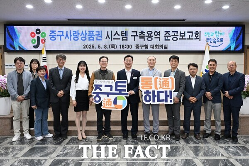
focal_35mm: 29
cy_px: 83
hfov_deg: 63.7
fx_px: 201
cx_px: 124
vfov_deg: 45.0
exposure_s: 1/125
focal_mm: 29
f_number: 5.6
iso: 2000
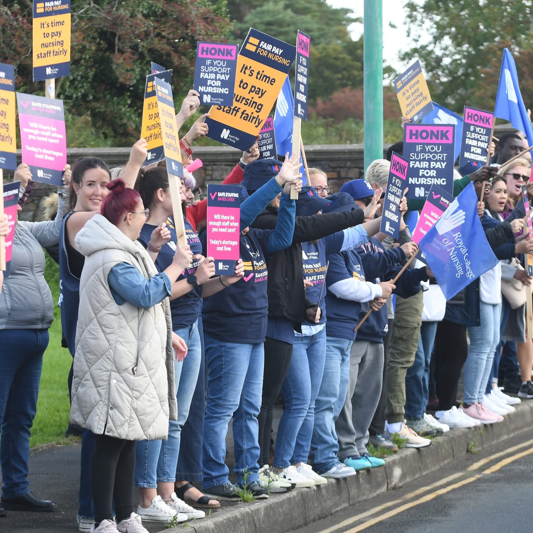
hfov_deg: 8.5
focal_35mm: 206
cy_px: 247
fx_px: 3589
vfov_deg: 8.5
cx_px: 377
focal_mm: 98
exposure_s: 1/640
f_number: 7.1
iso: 400
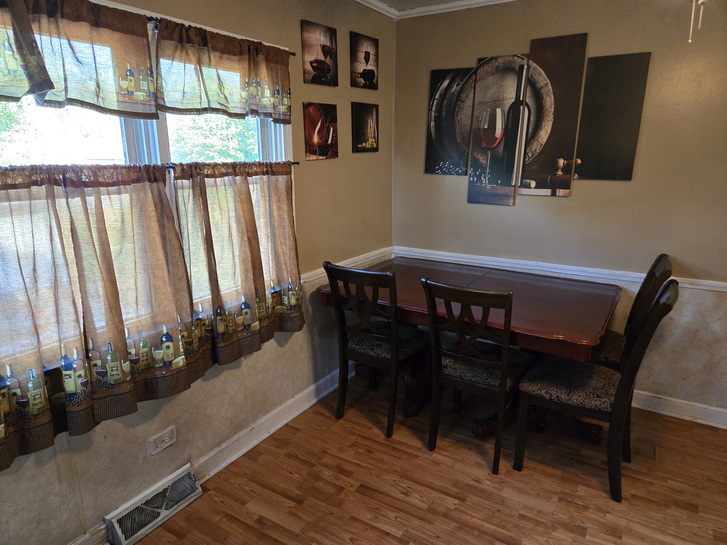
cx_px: 364
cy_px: 272
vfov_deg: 58.9
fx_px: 483
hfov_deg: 73.9
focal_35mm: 23
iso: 800
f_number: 1.8
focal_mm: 5.4
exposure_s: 1/120
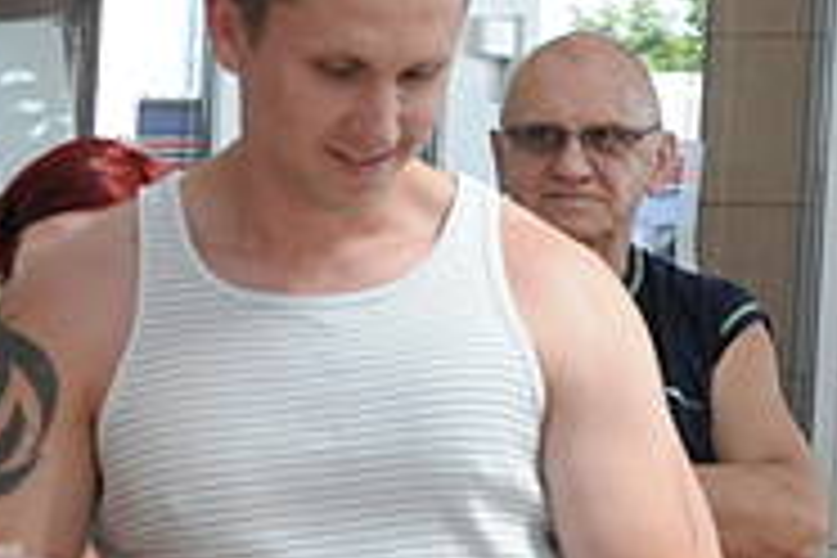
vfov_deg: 7.0
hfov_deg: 10.7
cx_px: 256
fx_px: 4464
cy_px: 830
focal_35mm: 192
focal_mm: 28
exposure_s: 1/160
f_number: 5.6
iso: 800
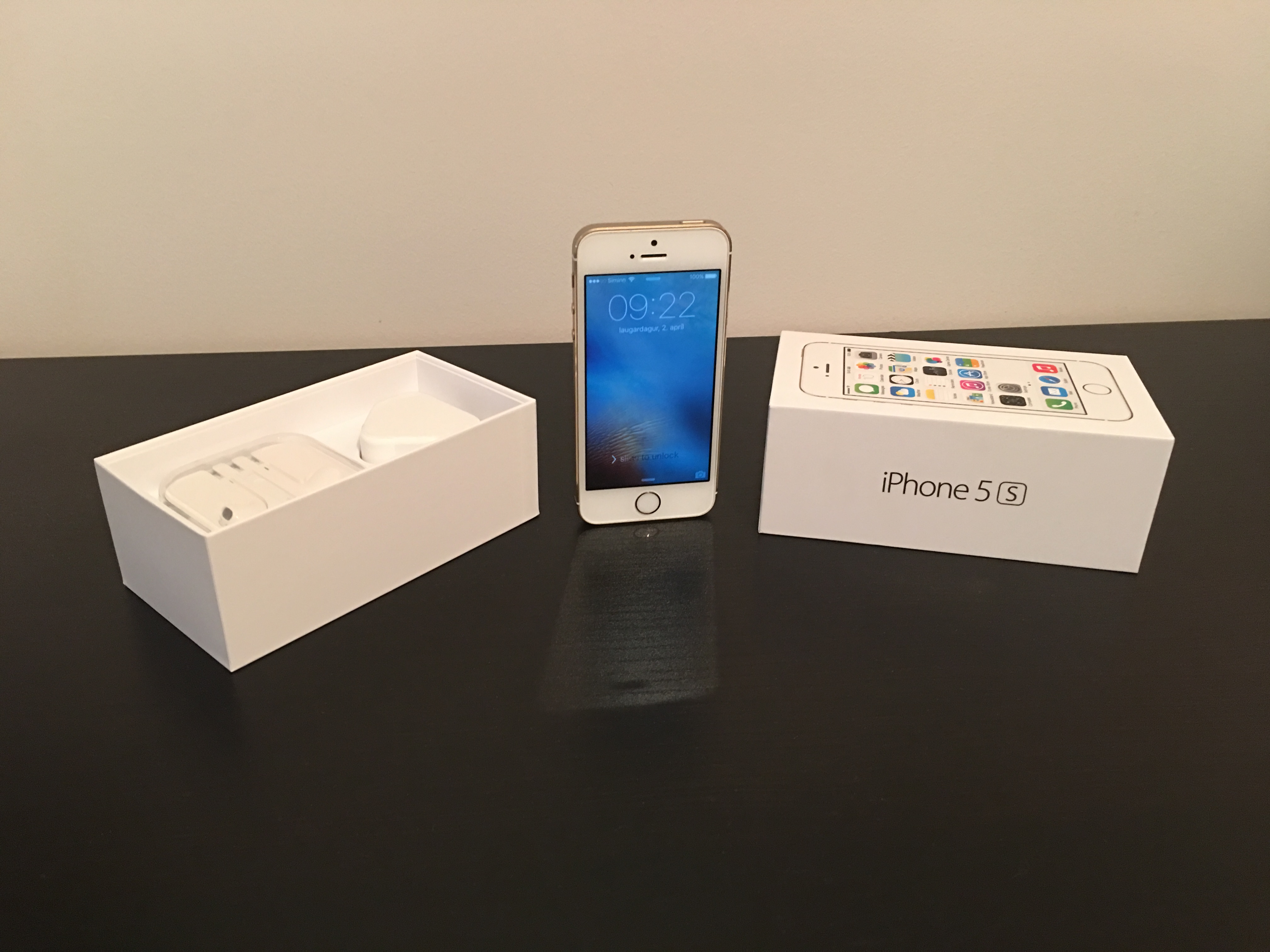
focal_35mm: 29
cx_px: 635
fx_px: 1064
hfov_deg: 61.7
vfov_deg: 48.2
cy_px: 476
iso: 80
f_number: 2.2
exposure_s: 1/10
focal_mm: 4.15
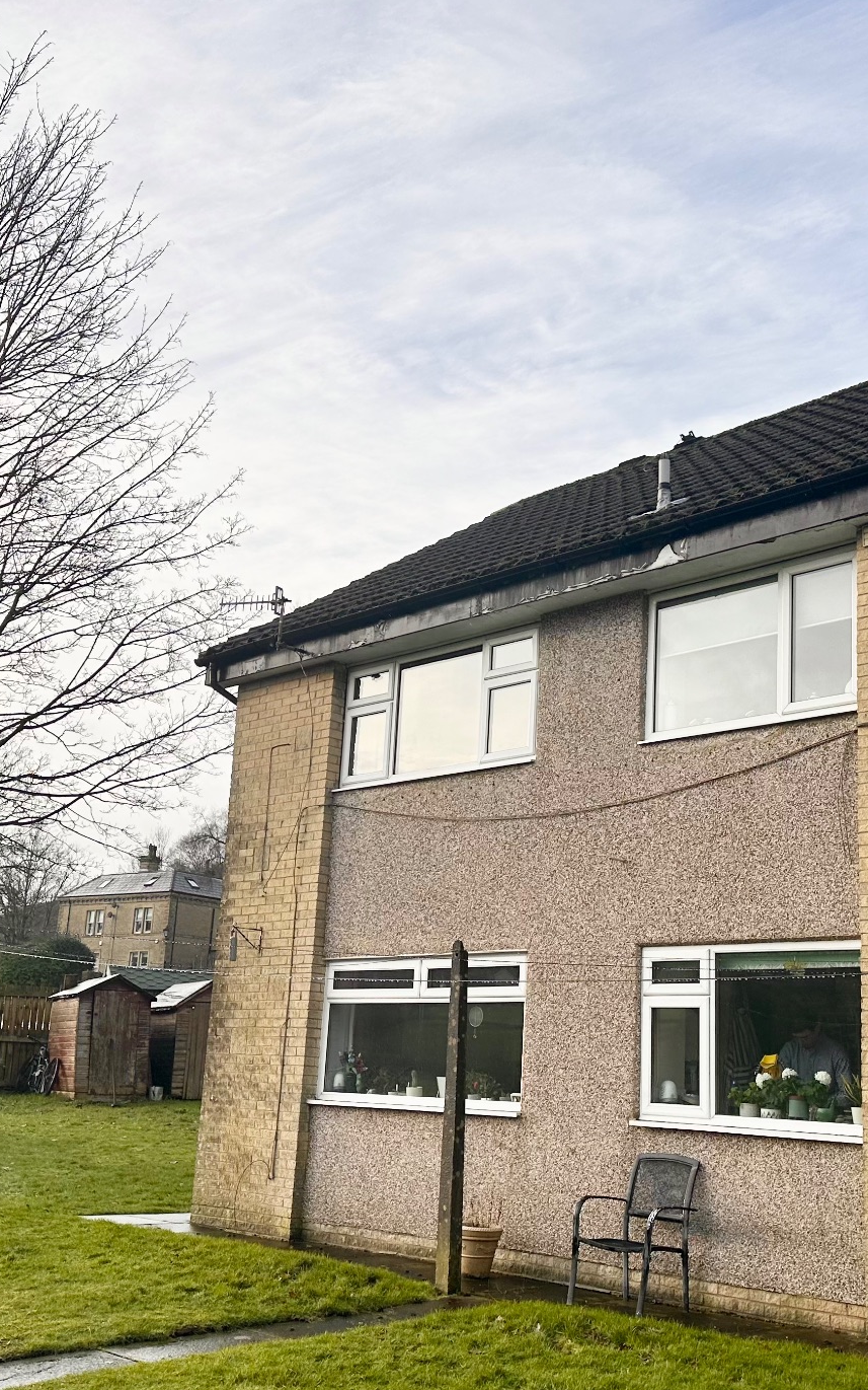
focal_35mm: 38
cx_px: 504
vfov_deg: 51.5
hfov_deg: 33.5
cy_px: 758
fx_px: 1438
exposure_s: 1/1495
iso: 80
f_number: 1.78
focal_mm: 6.86
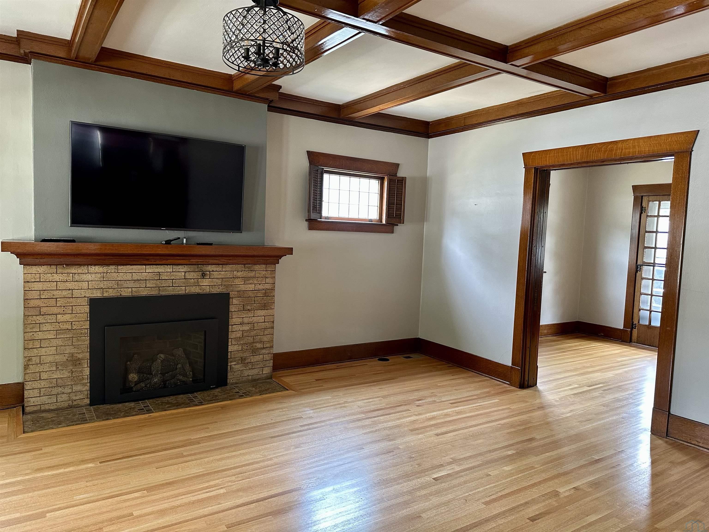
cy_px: 266
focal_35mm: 24
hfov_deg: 71.6
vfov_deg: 56.8
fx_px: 492
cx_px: 354
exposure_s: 1/73
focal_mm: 6.86
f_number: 1.78
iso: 250
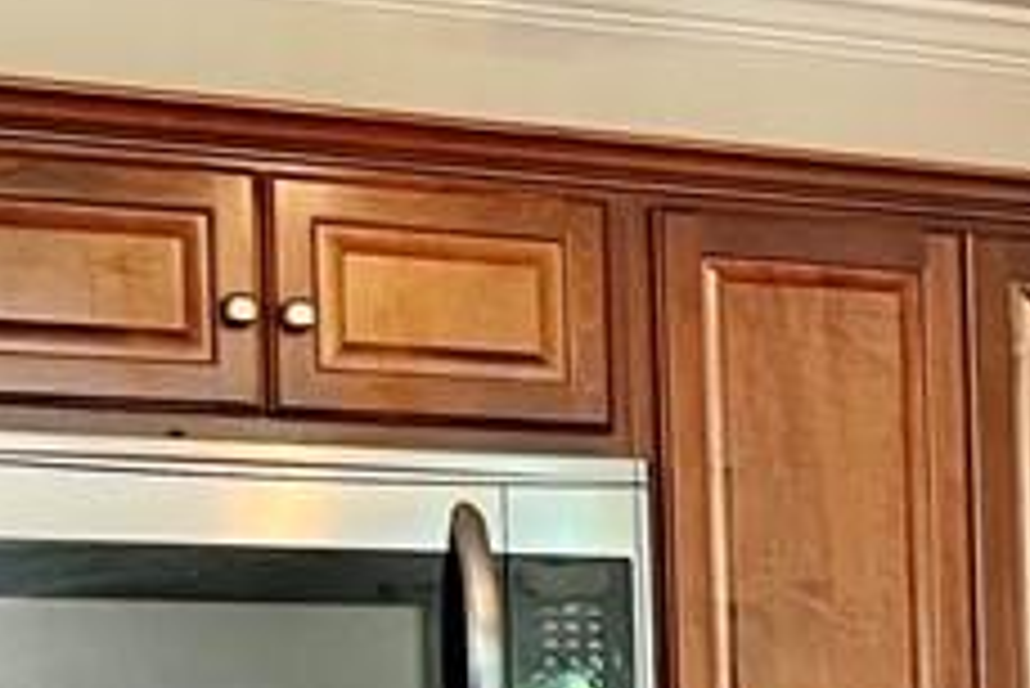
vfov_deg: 11.0
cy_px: 971
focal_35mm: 121
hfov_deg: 15.7
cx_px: 1493
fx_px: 3464
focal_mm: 5.7
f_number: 1.5
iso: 400
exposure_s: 1/60
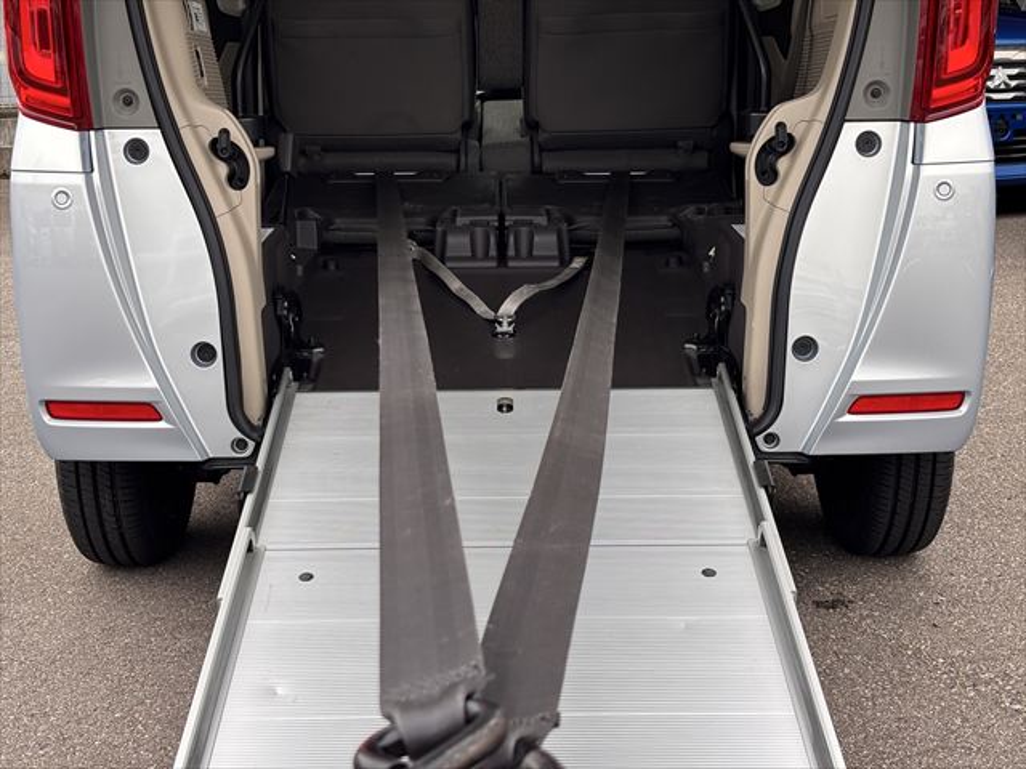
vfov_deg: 28.0
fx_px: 1541
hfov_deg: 36.8
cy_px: 384
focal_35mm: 52
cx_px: 513
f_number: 1.6
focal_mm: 5.96
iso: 50
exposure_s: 1/121
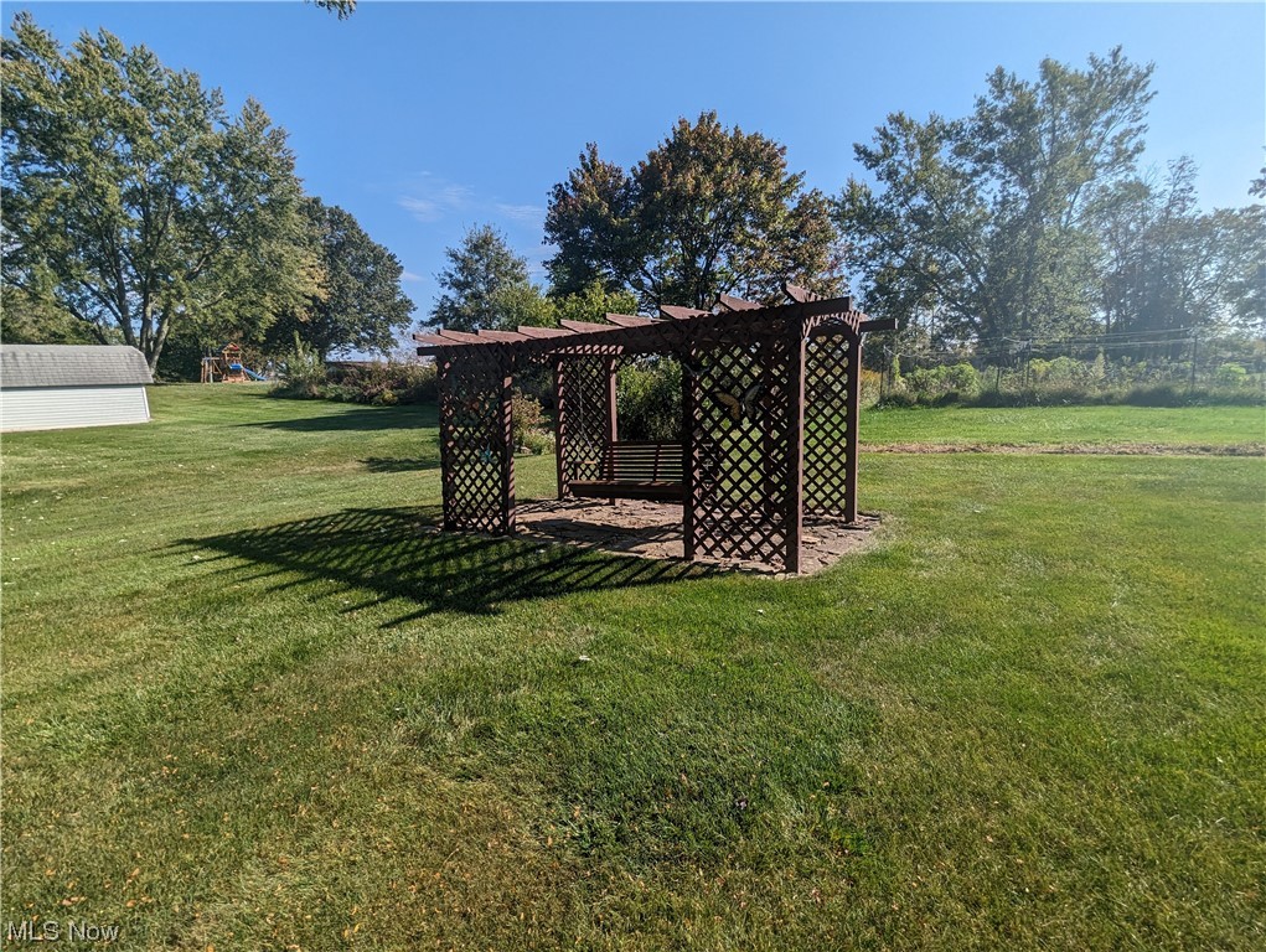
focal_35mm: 16
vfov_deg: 78.2
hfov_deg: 94.4
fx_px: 586
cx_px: 633
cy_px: 476
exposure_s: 1/2160
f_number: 2.2
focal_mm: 2.35
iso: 52
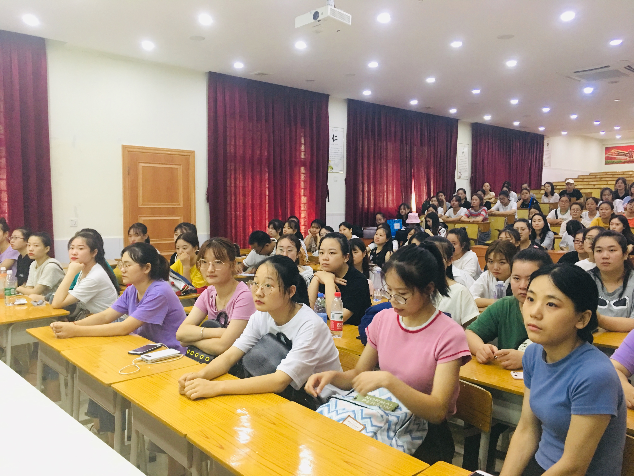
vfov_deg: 48.2
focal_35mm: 29
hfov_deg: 61.7
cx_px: 317
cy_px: 238
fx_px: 531
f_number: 2.2
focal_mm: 4.15
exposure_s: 1/17
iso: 100
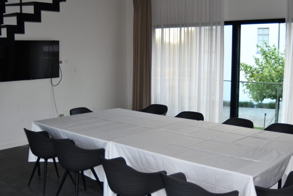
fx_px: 342
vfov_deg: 31.9
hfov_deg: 46.4
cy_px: 98
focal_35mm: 42
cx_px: 146
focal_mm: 28
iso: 400
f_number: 3.5
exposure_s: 1/125
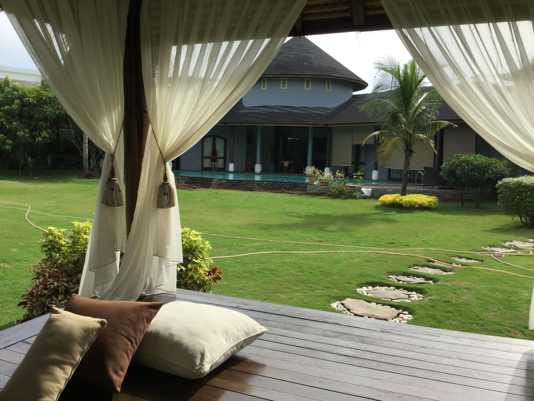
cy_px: 200
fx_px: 478
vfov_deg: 45.4
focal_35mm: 31
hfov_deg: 58.4
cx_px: 267
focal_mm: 3.3
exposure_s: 1/849
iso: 25
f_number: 2.4
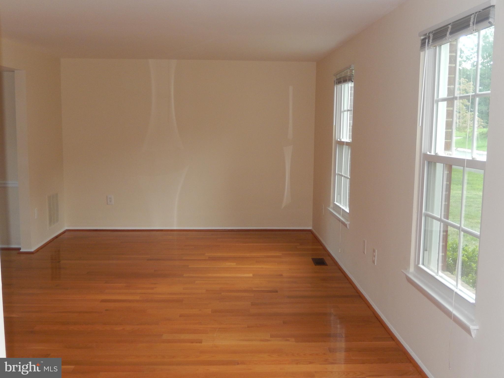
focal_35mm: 36
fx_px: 524
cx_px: 252
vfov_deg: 39.7
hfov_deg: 51.4
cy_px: 189
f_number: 4
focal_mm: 6.5
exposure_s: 1/30
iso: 220
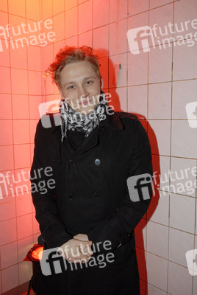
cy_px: 148
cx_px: 98
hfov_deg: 40.1
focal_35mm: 33
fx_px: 270
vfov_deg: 57.2
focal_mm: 22
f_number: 4.5
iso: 800
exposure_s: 1/50
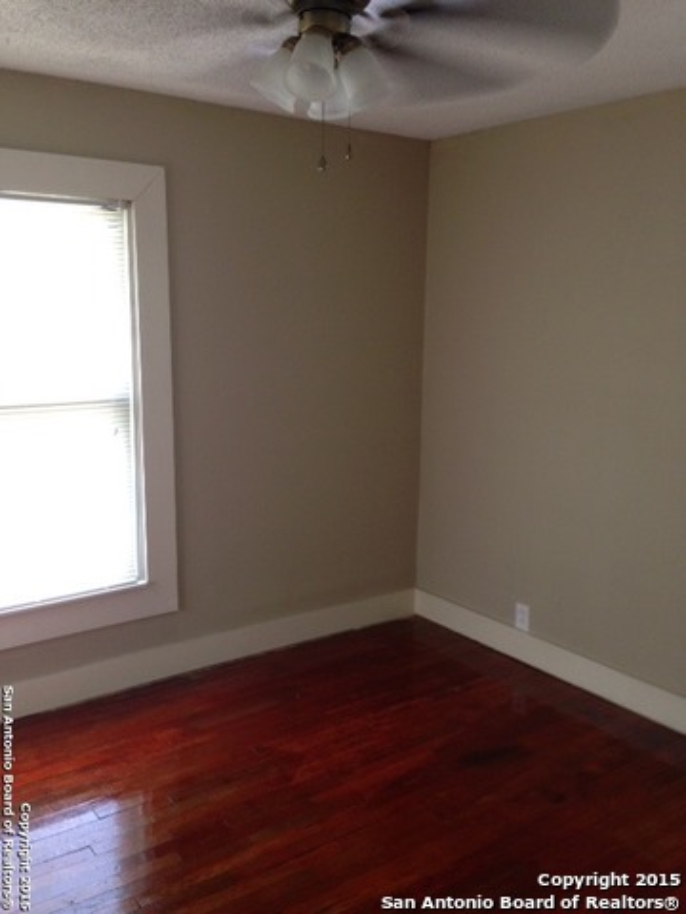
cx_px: 343
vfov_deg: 55.4
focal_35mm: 33
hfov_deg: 42.9
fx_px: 872
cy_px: 457
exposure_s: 1/20
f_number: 2.4
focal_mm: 4.12
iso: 80
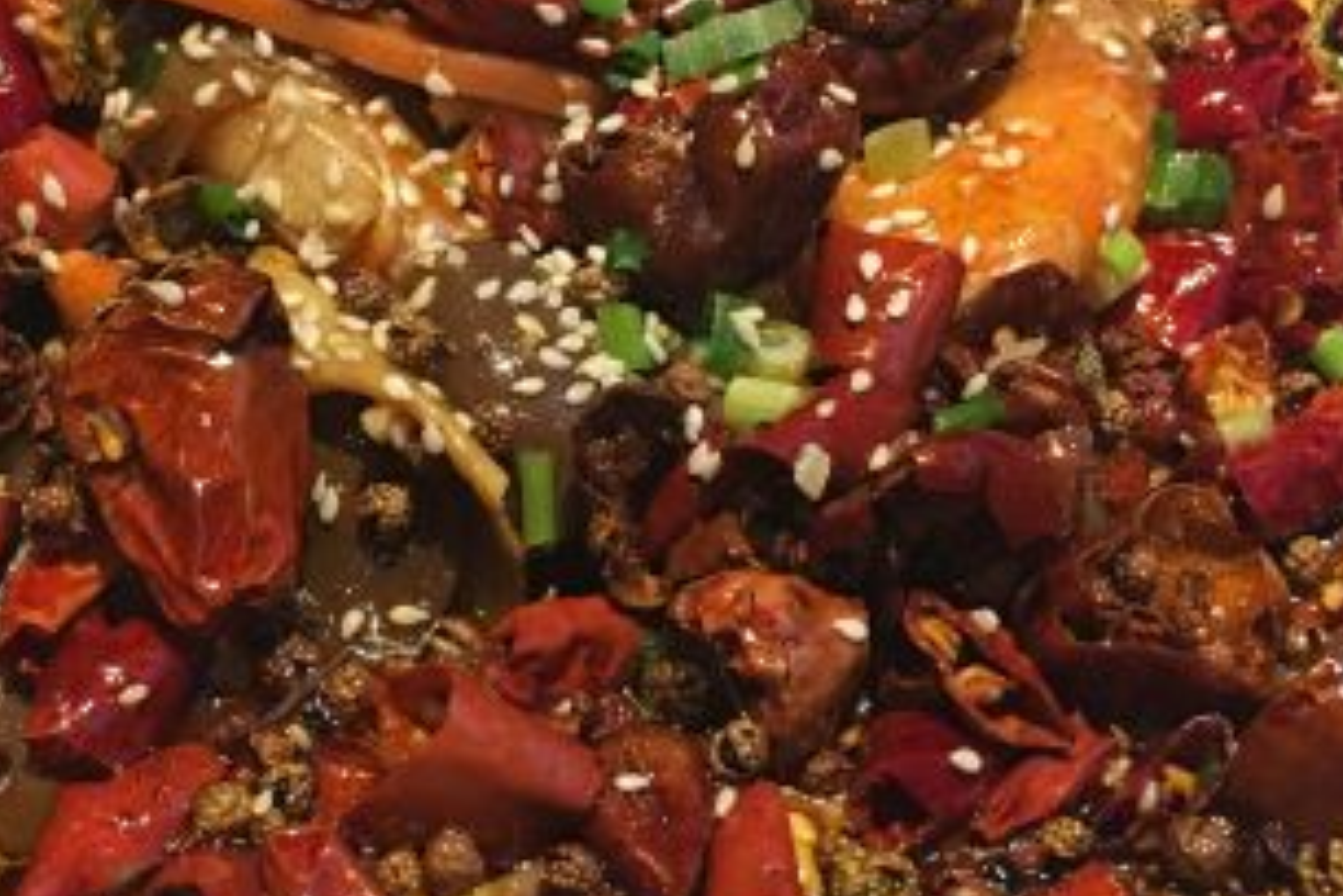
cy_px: 494
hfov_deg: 29.2
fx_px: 2574
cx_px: 575
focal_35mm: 69
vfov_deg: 19.7
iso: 80
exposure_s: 1/17
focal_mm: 4.15
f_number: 2.2
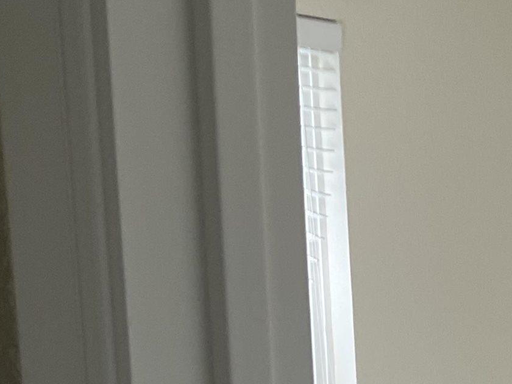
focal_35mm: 106
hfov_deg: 16.7
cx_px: 785
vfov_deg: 13.1
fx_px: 1568
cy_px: 603
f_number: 1.8
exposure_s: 1/120
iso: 20
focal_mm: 3
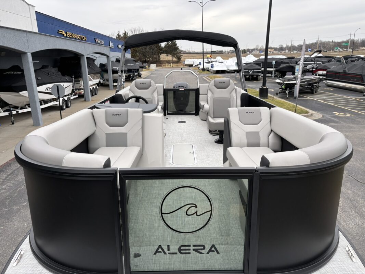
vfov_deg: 53.1
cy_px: 137
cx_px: 182
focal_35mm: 26
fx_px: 274
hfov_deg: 67.3
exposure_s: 1/544
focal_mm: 5.96
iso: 50
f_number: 1.6
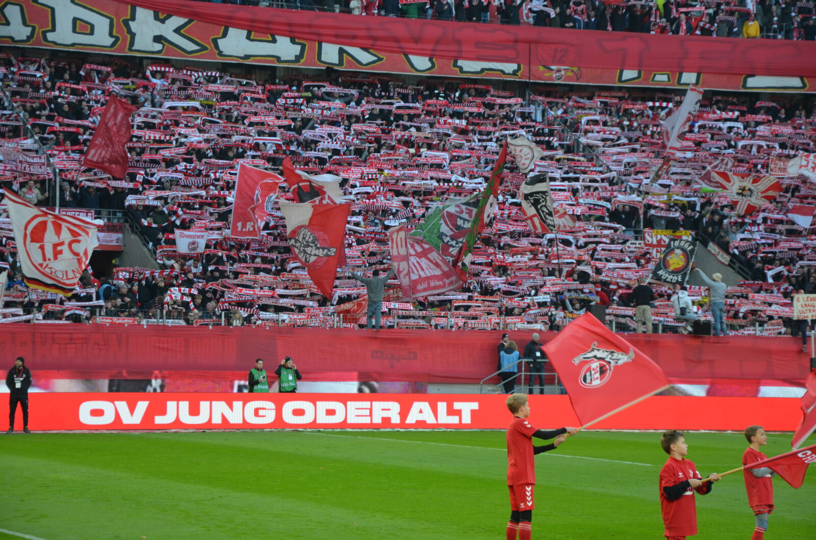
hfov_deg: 18.2
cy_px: 270
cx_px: 408
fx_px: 2545
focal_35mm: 112
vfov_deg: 12.1
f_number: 5.3
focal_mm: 75
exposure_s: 1/250
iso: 560
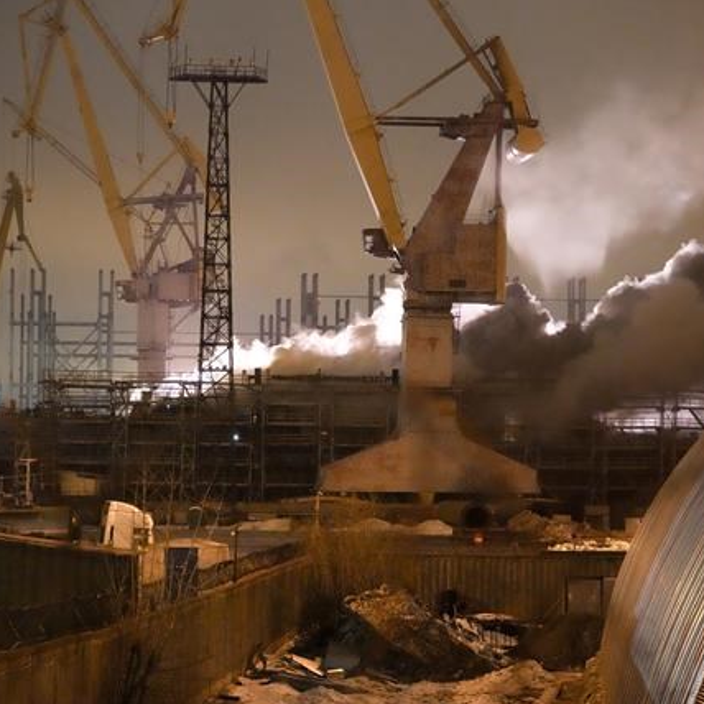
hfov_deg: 13.5
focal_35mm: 129
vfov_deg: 13.5
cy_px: 353
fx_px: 2968
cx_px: 342
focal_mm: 100
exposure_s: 1/50
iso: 20000
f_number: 5.6
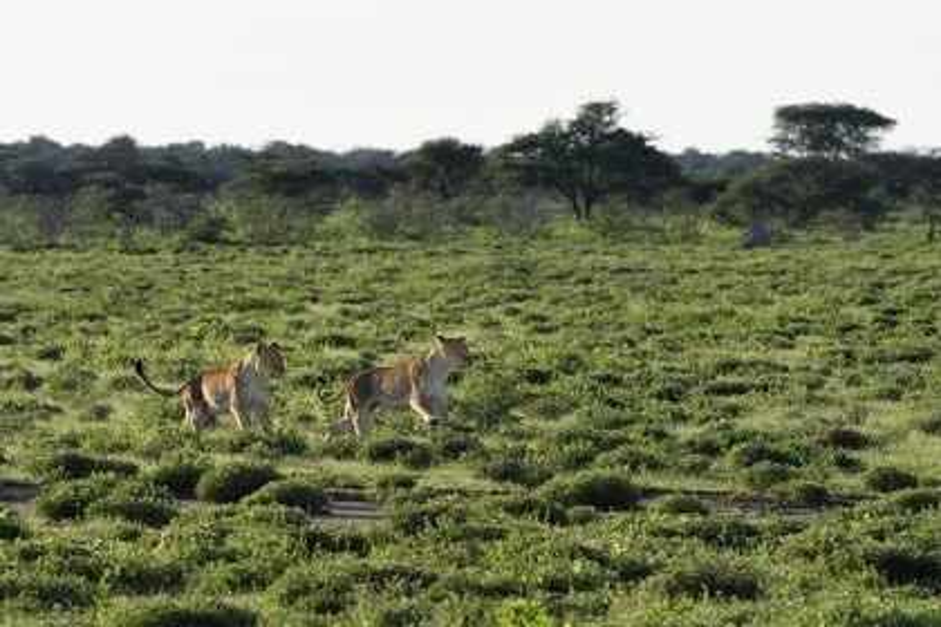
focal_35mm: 280
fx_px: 7318
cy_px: 314
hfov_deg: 7.4
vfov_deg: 4.9
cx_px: 470
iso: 400
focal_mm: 280
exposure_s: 1/800
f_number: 8
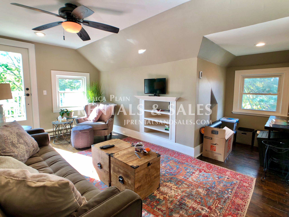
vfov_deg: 49.7
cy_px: 108
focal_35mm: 28
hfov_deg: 63.4
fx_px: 234
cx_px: 144
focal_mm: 3.99
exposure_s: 1/40
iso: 25
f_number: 1.8
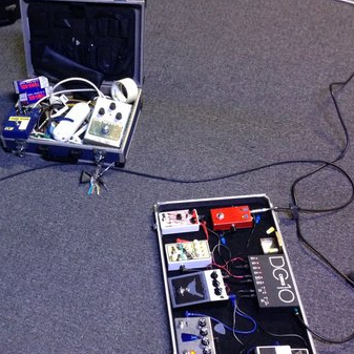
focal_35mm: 52
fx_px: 602
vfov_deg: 32.8
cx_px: 59
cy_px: 183
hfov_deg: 31.7
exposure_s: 1/15
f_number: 2.4
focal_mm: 4.13
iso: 400
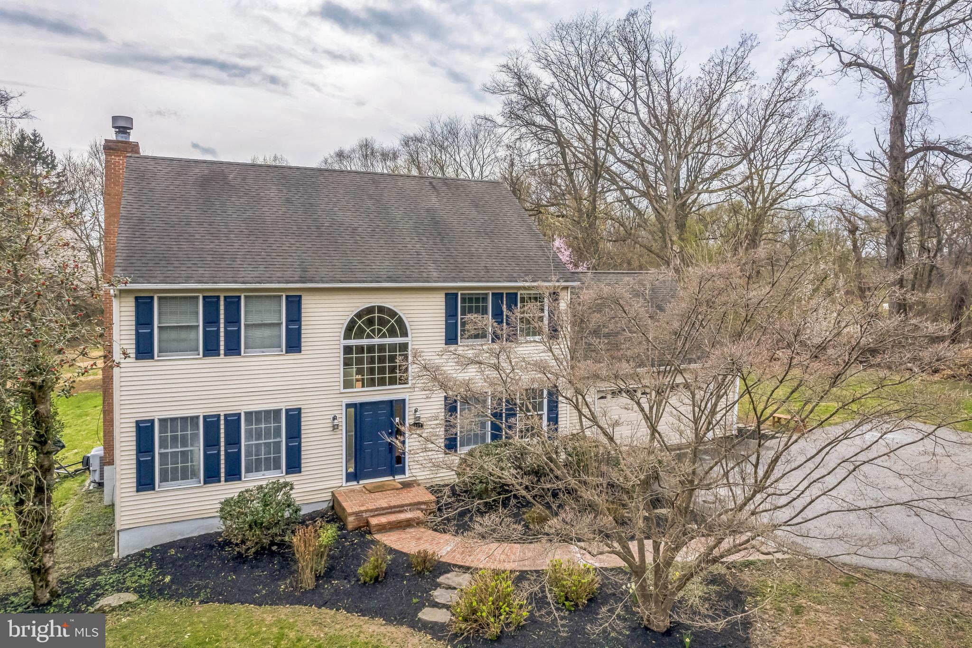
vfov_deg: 57.2
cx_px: 486
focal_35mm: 22
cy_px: 324
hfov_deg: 78.6
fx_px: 594
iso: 100
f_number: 2.8
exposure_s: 1/500
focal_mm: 8.38
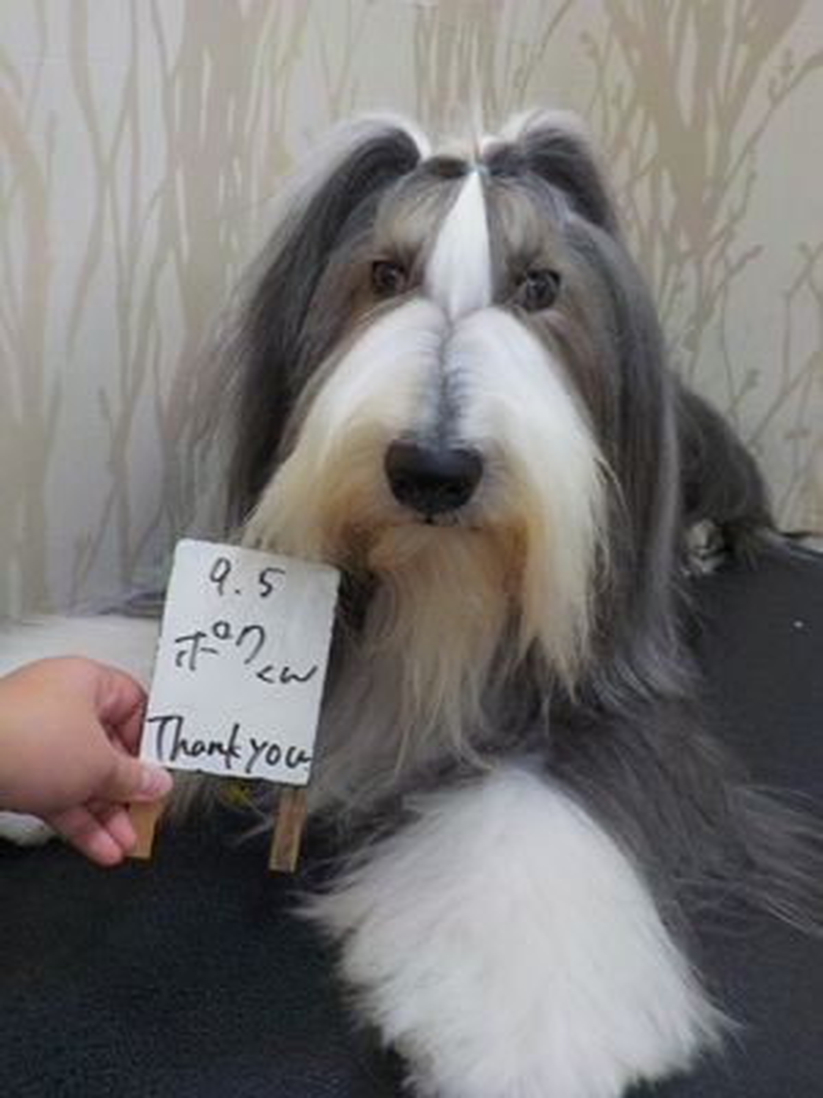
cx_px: 412
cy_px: 549
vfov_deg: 60.0
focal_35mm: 30
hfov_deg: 46.8
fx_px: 951
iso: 140
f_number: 3.3
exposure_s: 1/30
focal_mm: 4.1
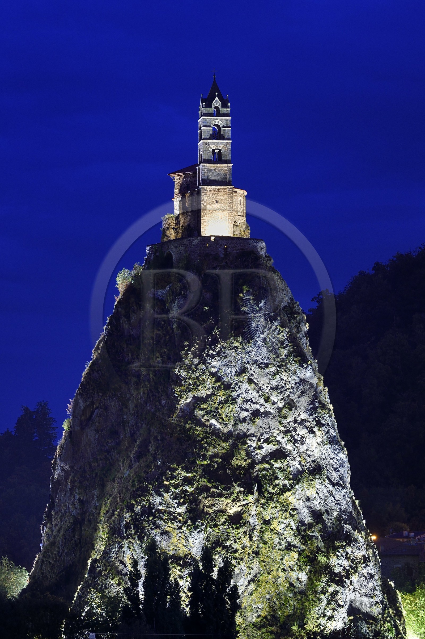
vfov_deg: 13.3
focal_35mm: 155
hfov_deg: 8.8
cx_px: 212
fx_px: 2747
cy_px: 320
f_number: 8
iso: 640
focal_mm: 155
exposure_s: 4
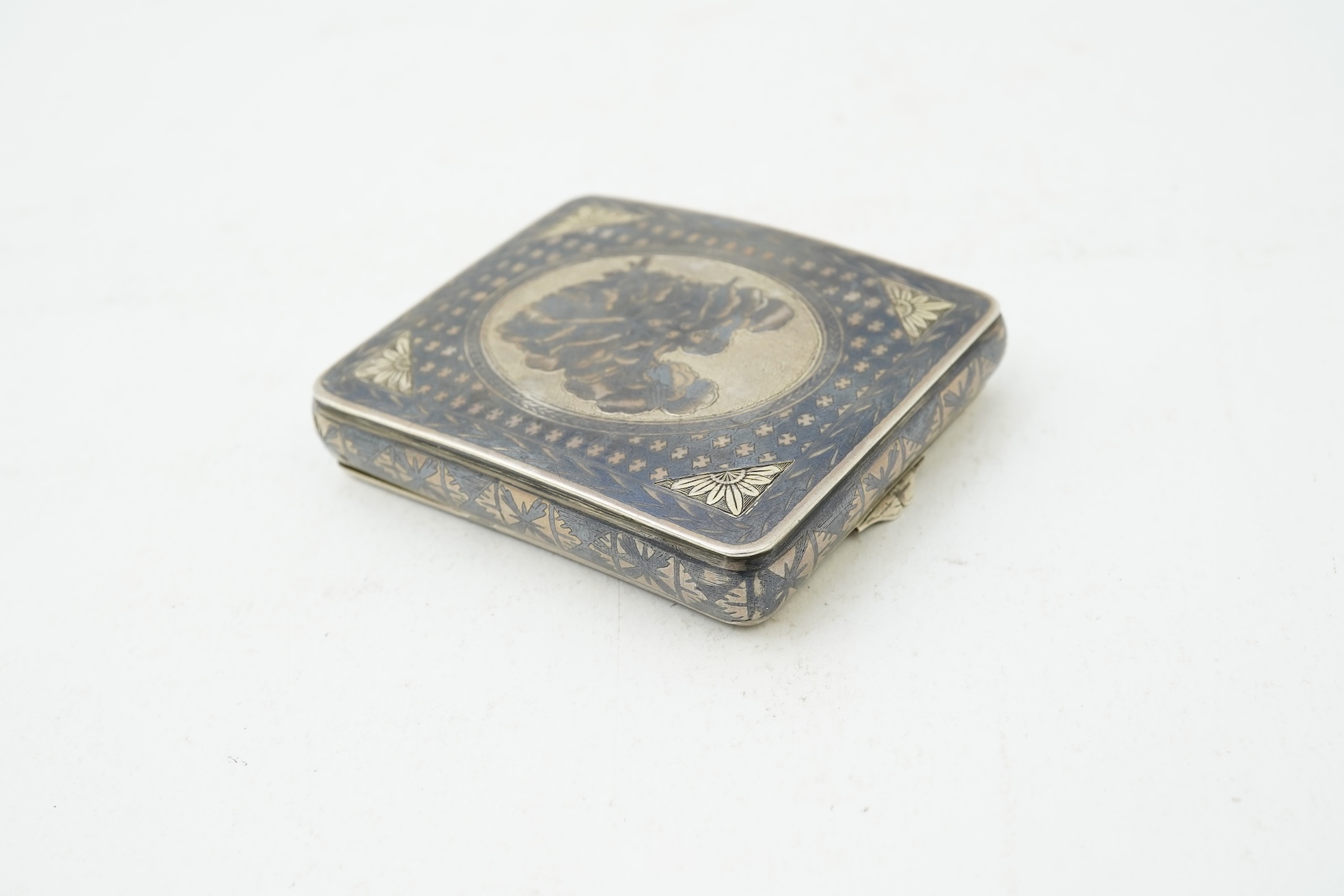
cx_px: 672
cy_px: 448
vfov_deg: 29.9
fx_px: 1680
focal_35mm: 45
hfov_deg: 43.6
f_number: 13
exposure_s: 1/50
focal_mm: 30
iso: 640
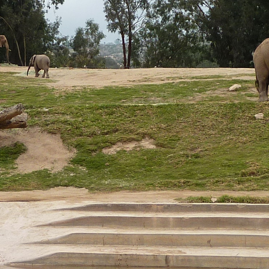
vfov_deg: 16.5
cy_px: 58
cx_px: 87
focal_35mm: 105
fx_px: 923
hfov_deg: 16.5
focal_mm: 5
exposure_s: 1/60
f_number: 3.4
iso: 80
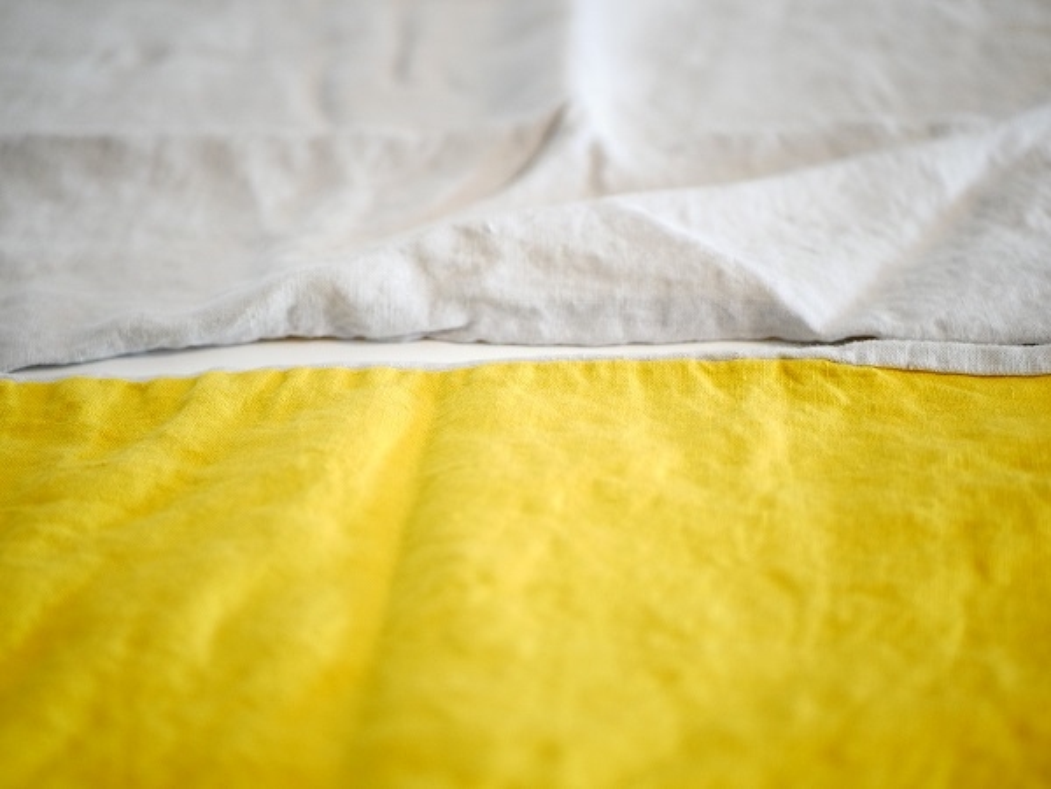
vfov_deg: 29.1
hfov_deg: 38.2
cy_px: 394
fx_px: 1518
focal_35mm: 50
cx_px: 526
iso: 2000
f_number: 1.7
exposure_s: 1/60
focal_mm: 25
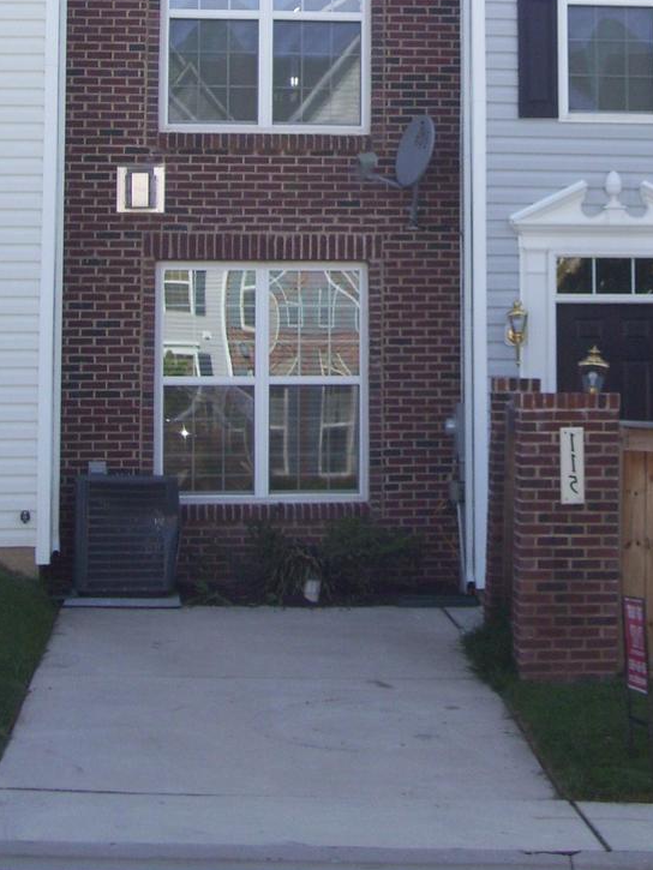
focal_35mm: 89
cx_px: 591
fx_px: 2238
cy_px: 154
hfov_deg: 16.4
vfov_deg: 21.7
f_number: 3.4
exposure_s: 1/320
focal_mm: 7.1
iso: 80
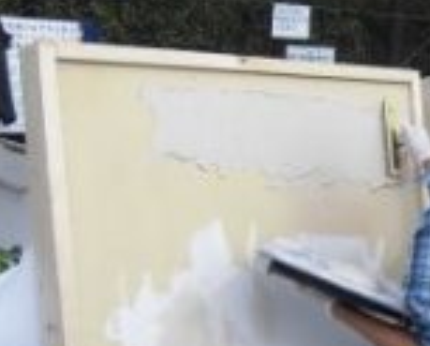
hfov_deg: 27.2
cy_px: 224
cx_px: 420
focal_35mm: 66
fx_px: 842
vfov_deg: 23.1
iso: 100
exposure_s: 1/800
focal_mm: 4.7
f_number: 2.8
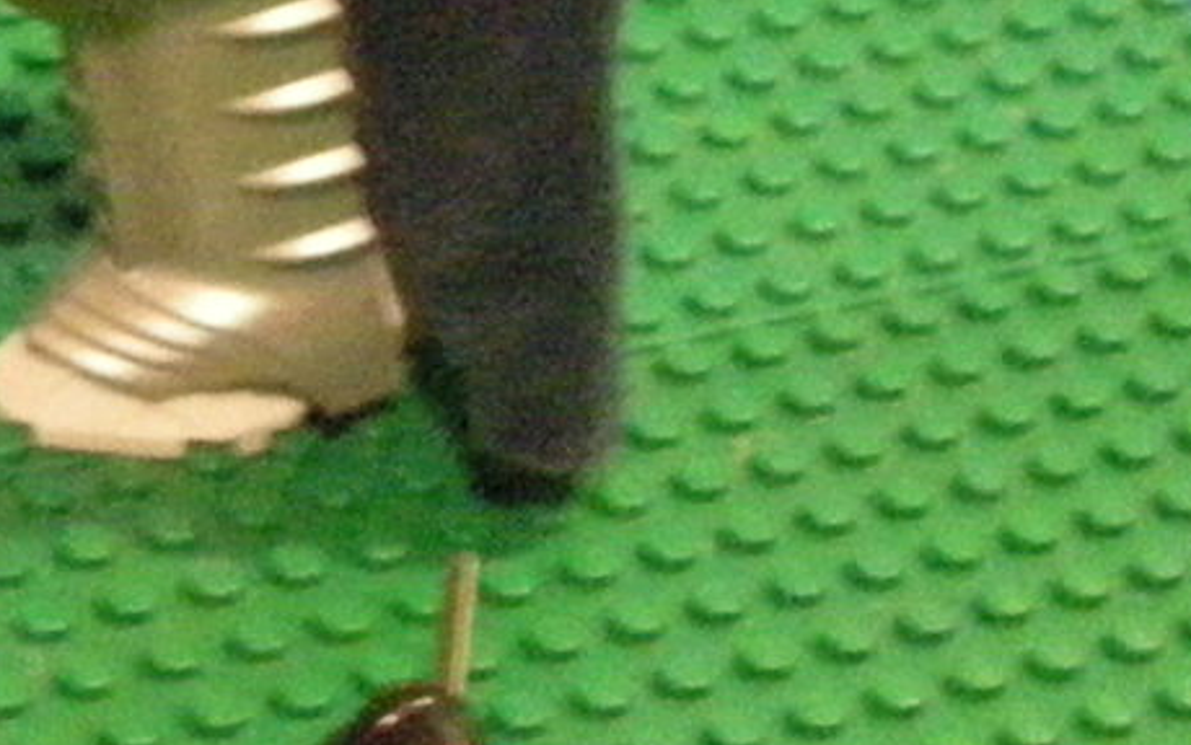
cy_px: 3
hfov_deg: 9.7
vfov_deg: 6.3
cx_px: -634
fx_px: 6787
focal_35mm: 209
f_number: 2.8
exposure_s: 1/7.6
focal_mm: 5.7
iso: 800
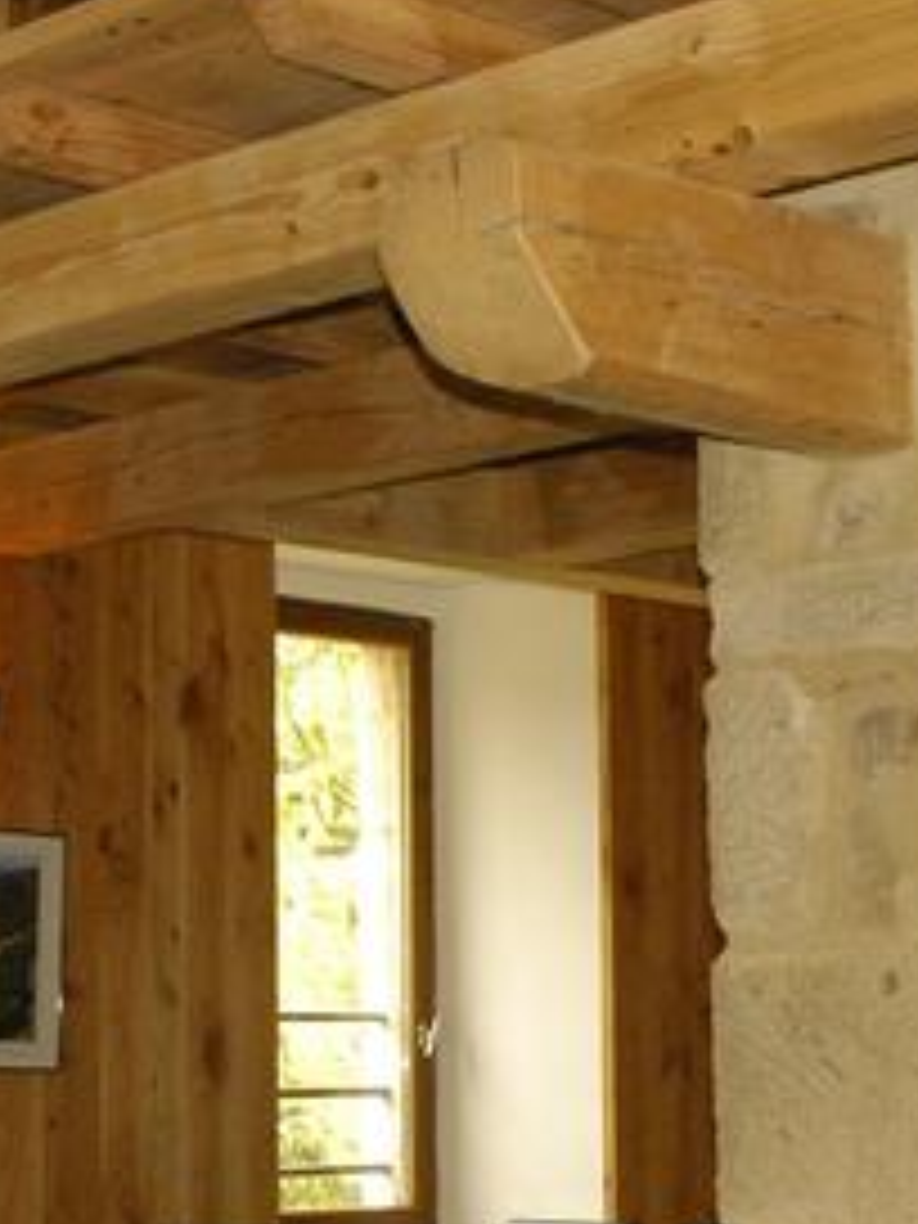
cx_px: 279
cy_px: 1008
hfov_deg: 17.1
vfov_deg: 22.4
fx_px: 3041
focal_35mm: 86
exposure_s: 1/80
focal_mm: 18
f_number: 10
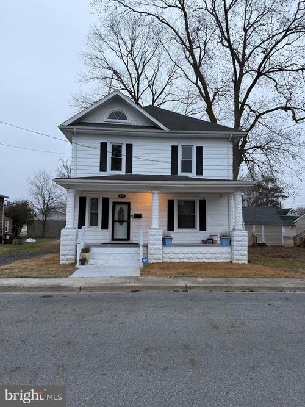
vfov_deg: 71.6
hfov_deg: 56.8
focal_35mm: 24
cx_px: 152
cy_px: 204
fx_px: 282
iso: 200
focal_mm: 6.76
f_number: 1.78
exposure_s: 1/95
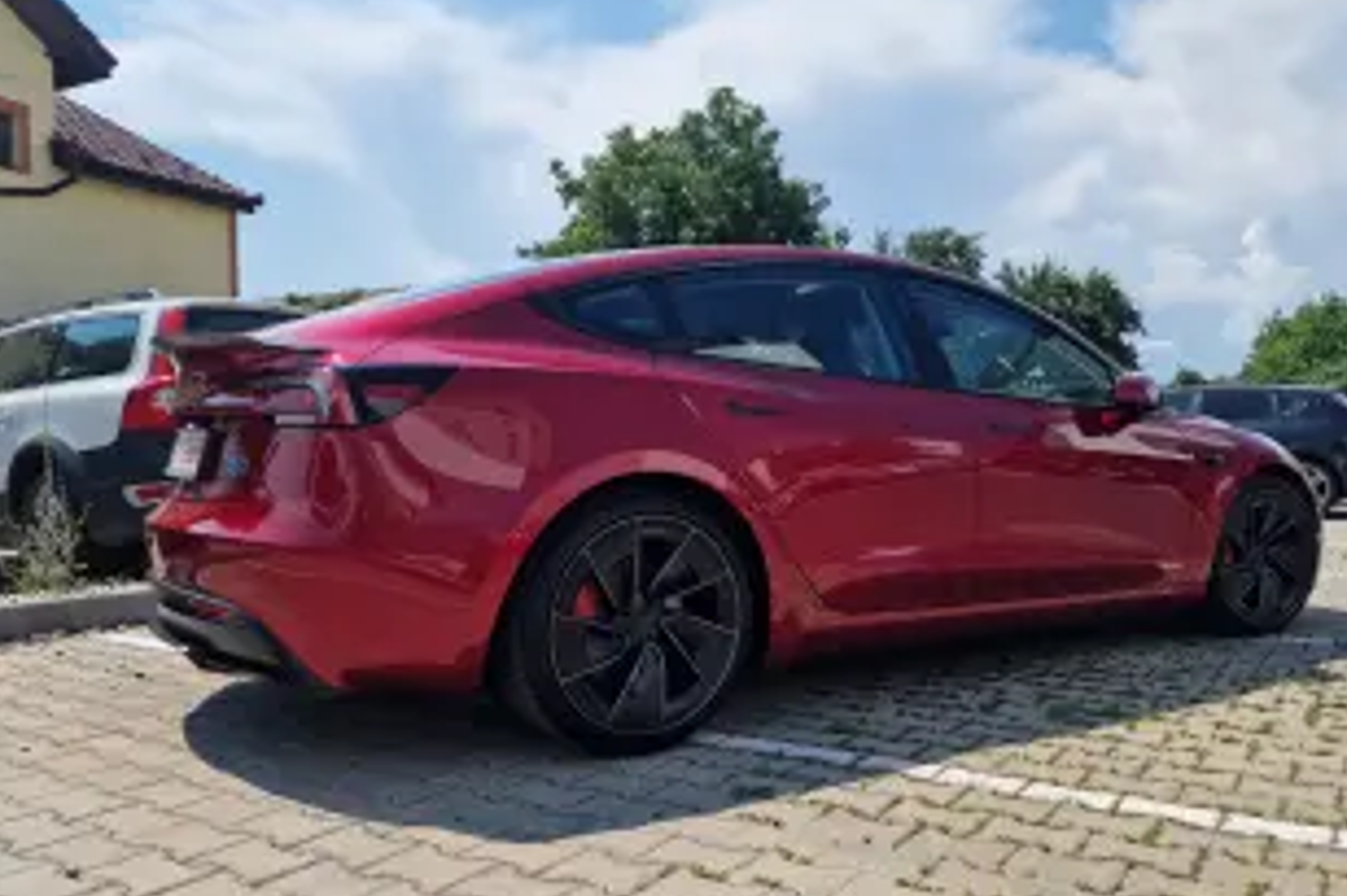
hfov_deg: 65.4
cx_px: 735
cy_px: 490
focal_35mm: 28
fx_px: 1047
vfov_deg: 46.3
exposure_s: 1/1756
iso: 50
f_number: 1.8
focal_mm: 6.4
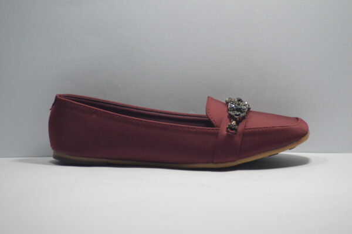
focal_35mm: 345
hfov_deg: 6.0
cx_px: 176
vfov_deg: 4.0
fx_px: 3370
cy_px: 117
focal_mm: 230
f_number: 5
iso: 2000
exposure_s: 1/500
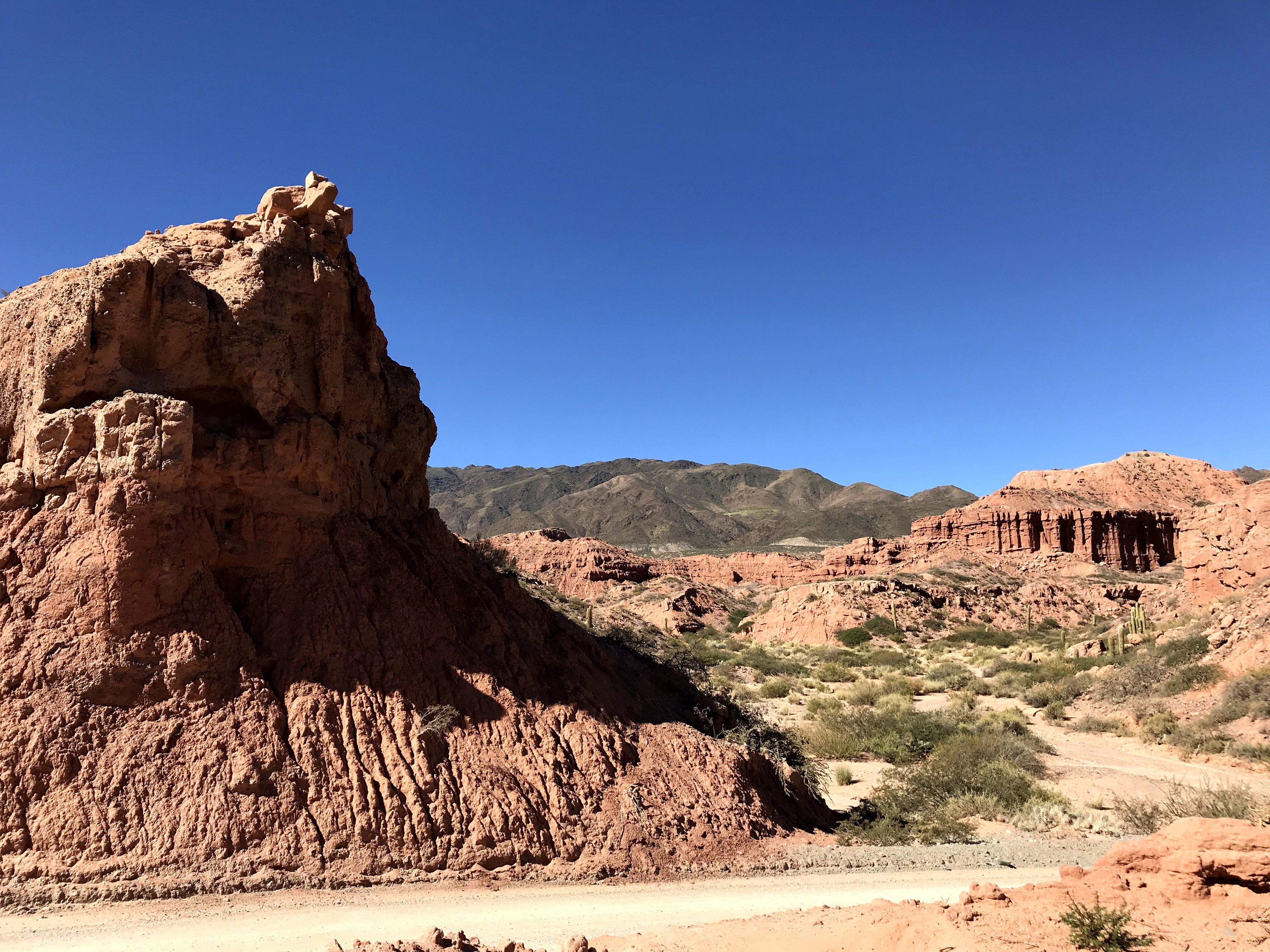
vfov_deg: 49.7
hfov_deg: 63.4
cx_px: 635
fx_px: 1027
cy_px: 476
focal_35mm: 28
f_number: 1.8
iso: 20
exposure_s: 1/1742
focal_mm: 3.99
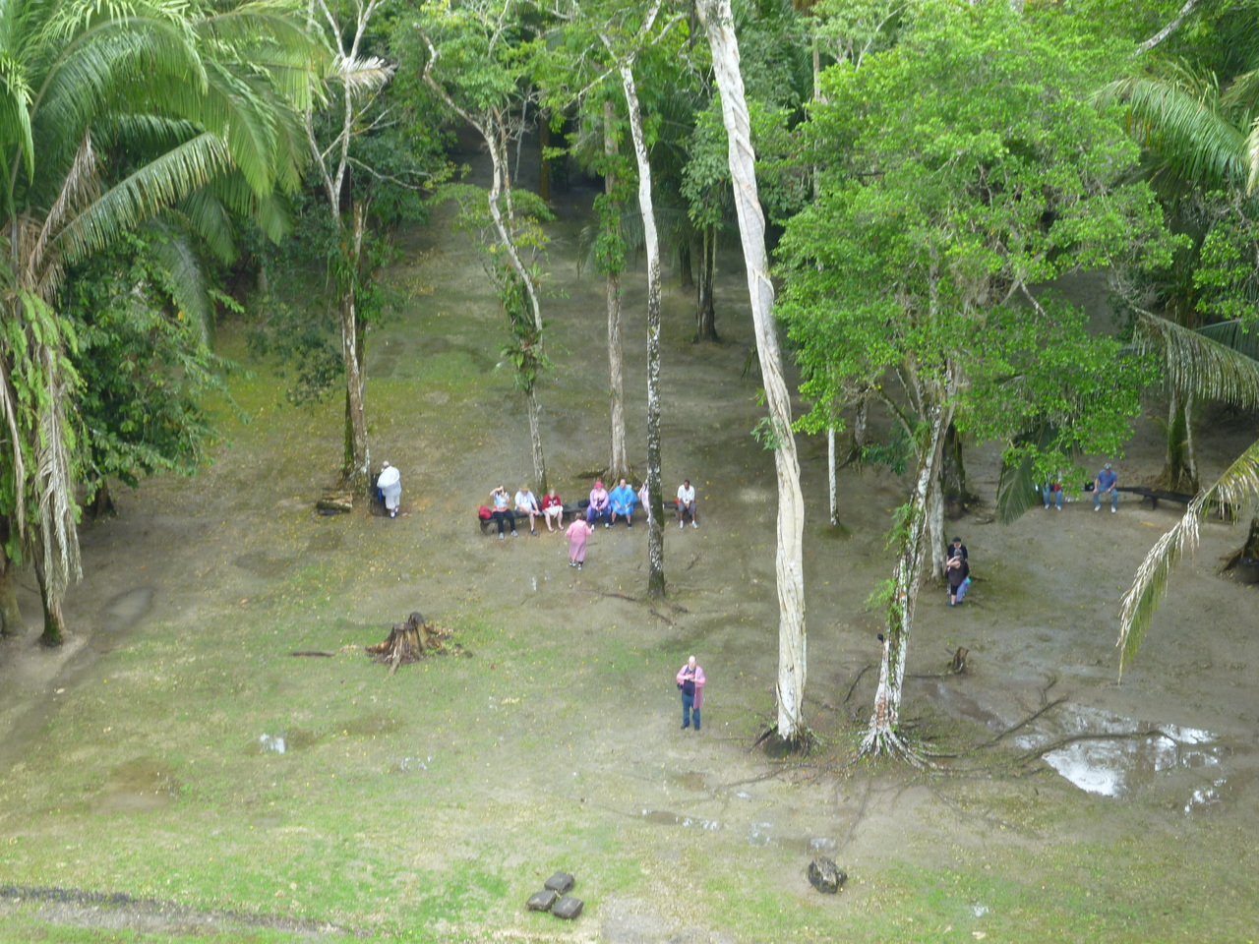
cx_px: 630
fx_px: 2073
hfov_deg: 33.8
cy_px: 472
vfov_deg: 25.7
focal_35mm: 57
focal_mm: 10.3
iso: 80
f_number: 4.6
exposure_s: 1/40
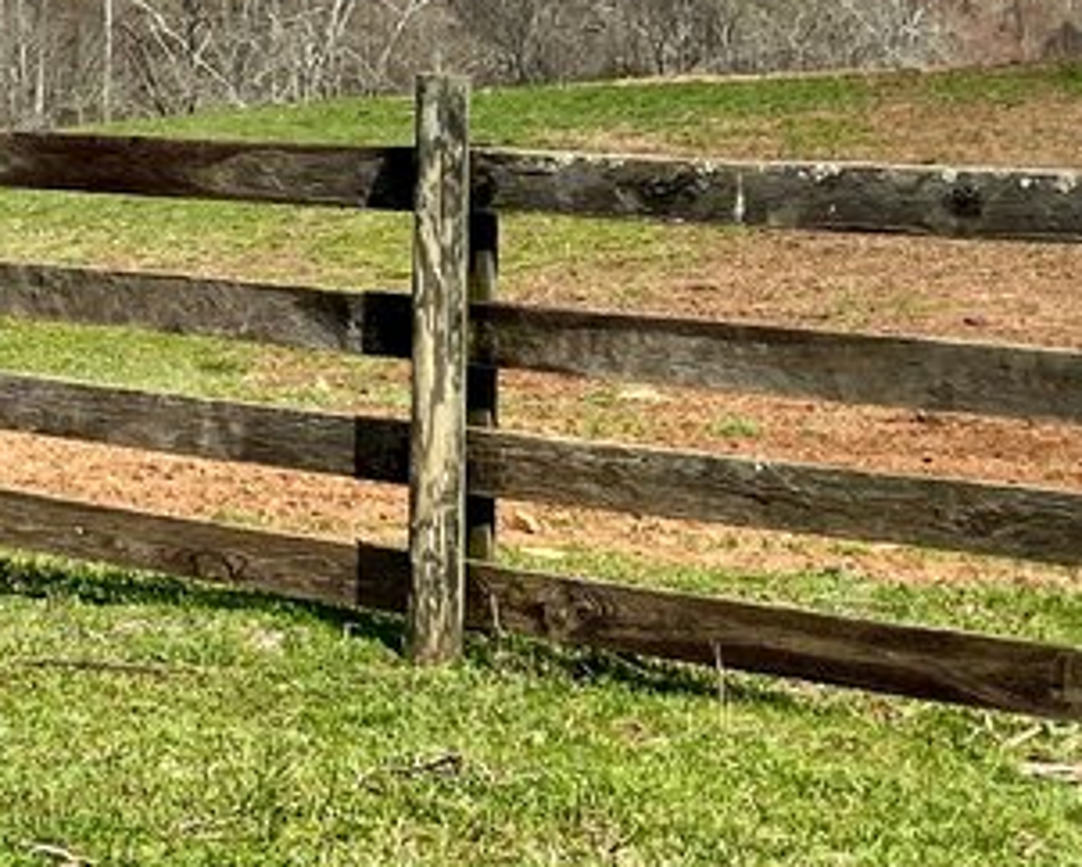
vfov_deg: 12.1
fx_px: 4070
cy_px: 202
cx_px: -317
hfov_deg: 14.5
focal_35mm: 127
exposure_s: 1/6579
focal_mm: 5.7
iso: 50
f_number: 1.5
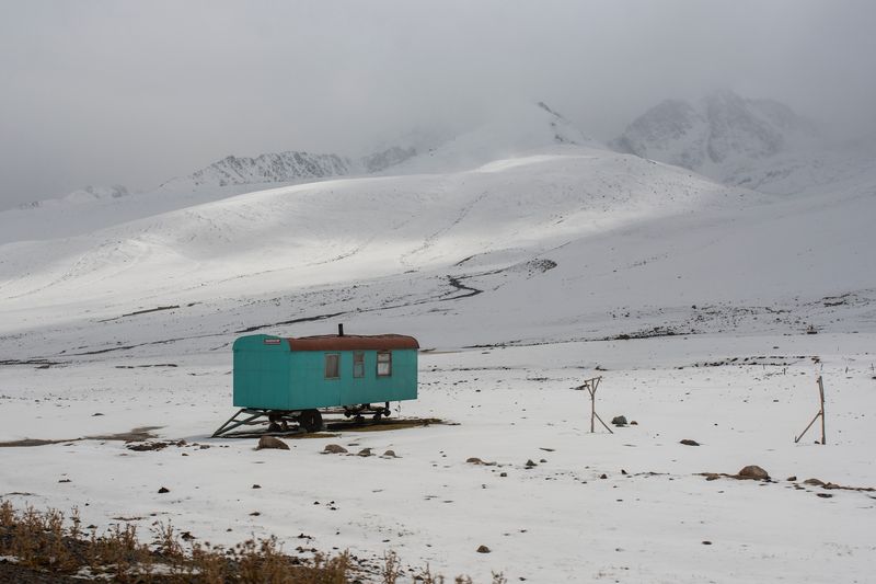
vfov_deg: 37.8
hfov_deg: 54.4
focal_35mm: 35
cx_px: 438
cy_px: 292
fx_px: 851
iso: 100
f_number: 5.6
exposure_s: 1/1600
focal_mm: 35
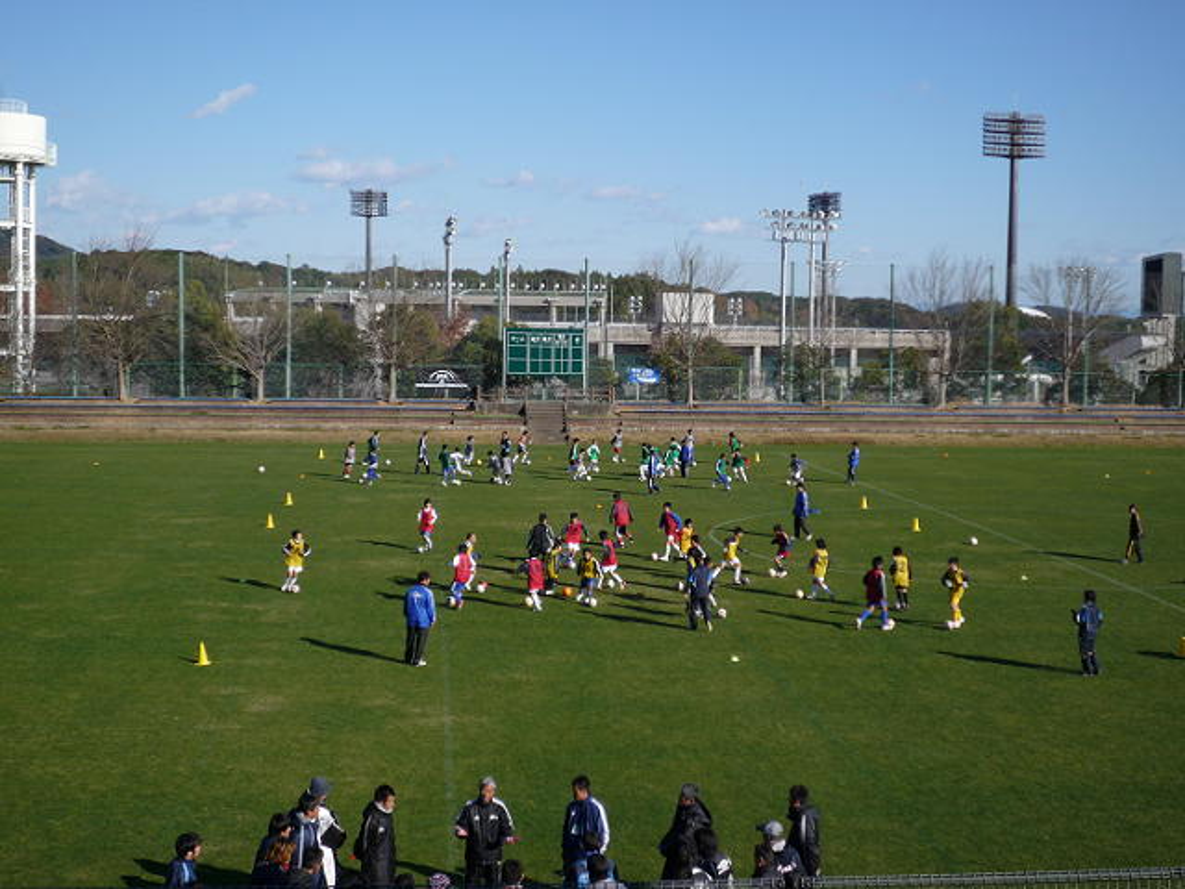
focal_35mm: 50
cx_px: 592
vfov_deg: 29.1
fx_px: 1712
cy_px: 444
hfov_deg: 38.2
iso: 100
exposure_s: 1/1000
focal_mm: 8.8
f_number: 4.3
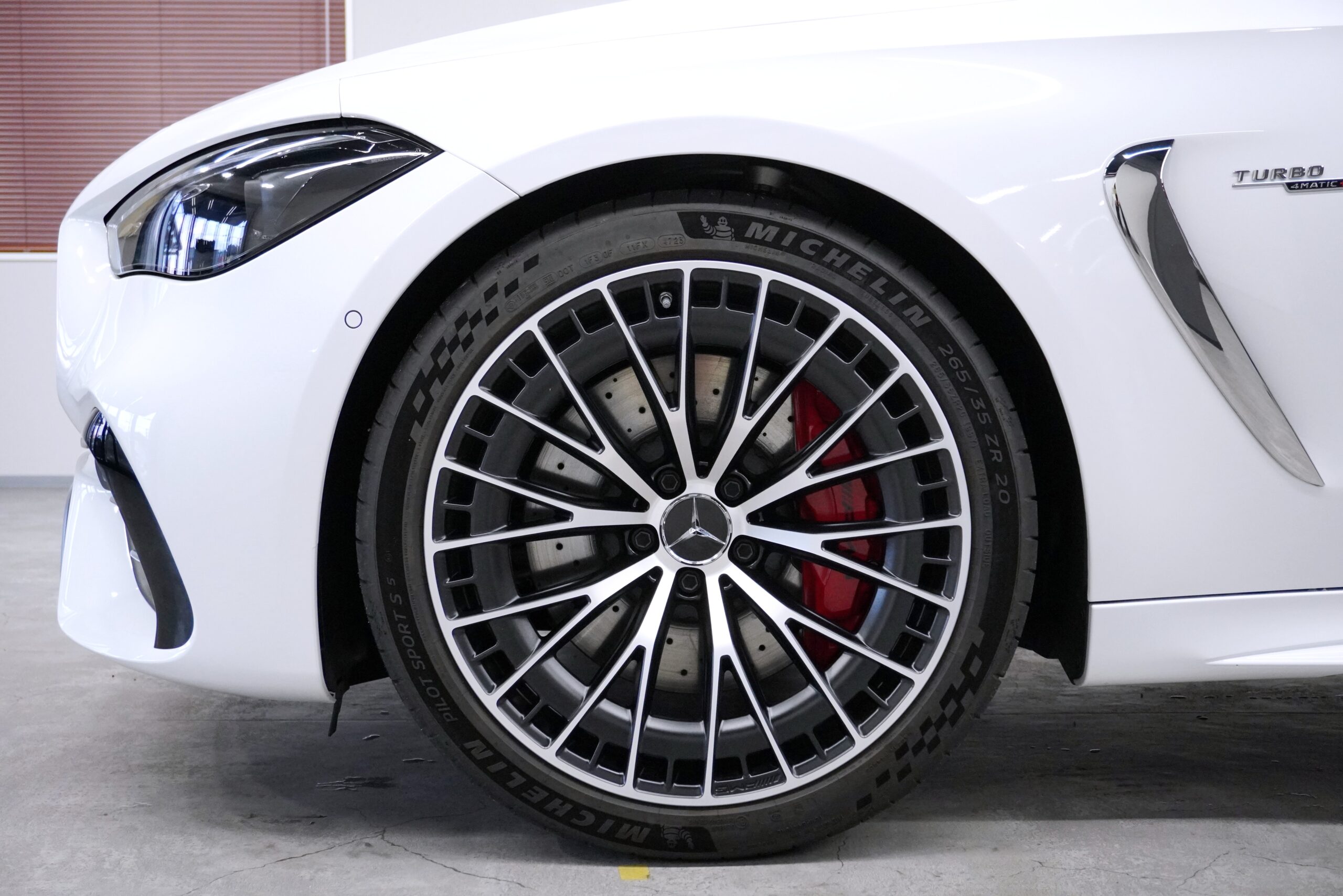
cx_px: 672
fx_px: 1735
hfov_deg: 42.3
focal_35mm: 46
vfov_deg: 28.9
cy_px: 448
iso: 2500
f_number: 5
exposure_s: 1/160
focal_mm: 31
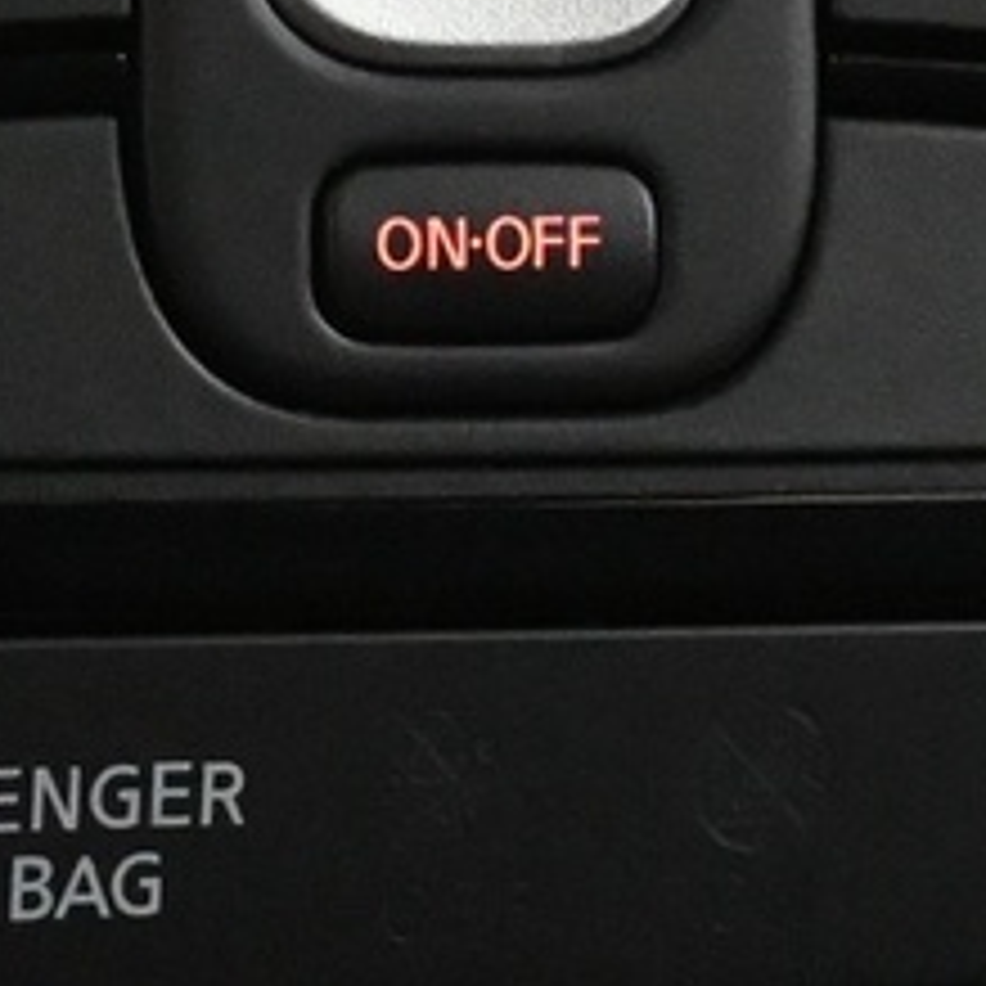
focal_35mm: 231
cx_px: 126
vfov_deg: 7.6
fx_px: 7435
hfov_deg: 7.6
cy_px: 324
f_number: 4.2
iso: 8000
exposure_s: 1/40
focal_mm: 24.5
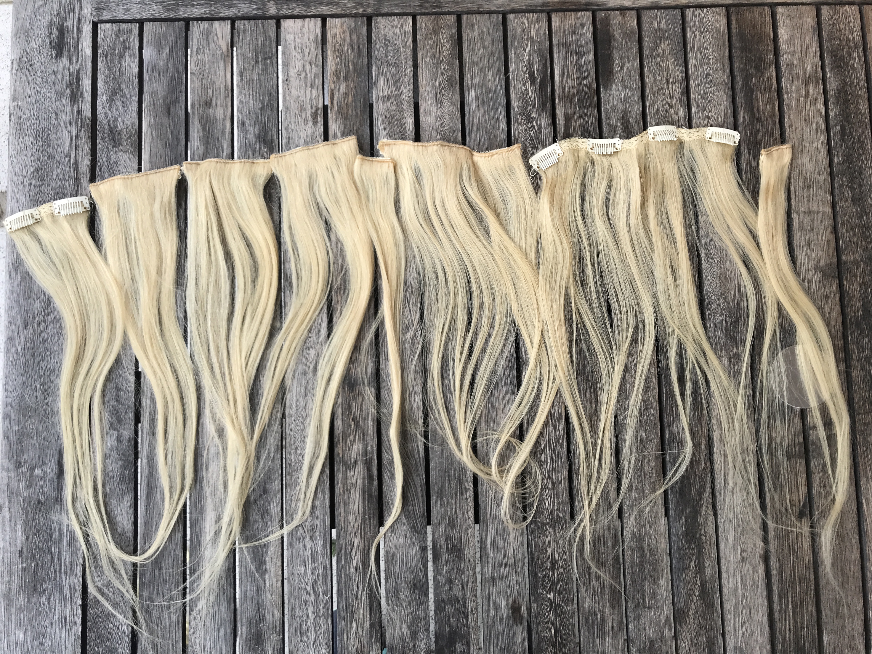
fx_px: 705
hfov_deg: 63.4
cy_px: 327
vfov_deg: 49.7
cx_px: 436
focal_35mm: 28
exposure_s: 1/392
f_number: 1.8
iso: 20
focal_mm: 3.99
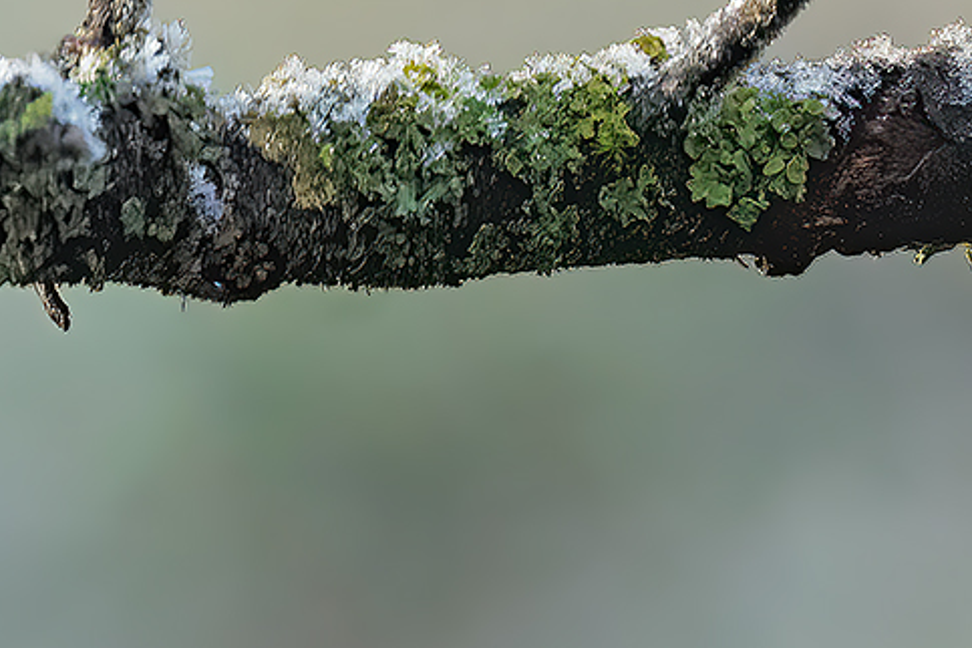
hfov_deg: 0.7
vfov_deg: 0.5
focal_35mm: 2794
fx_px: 75432
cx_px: 1793
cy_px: -545
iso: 5000
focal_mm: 500
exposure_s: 1/1600
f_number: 8
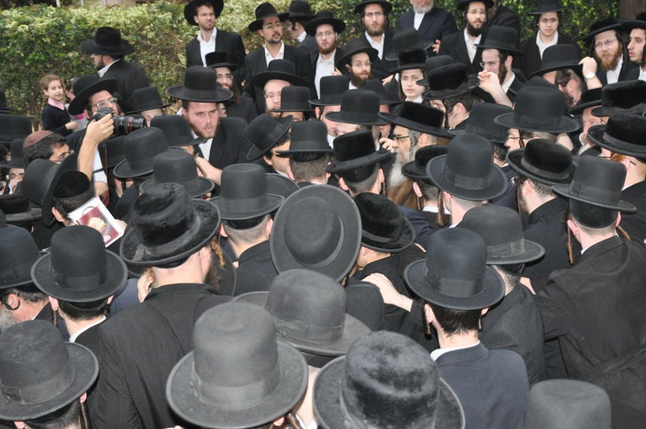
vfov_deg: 20.5
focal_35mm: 66
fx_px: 1183
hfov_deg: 30.5
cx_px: 339
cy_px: 227
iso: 800
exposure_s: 1/60
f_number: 4.5
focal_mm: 40
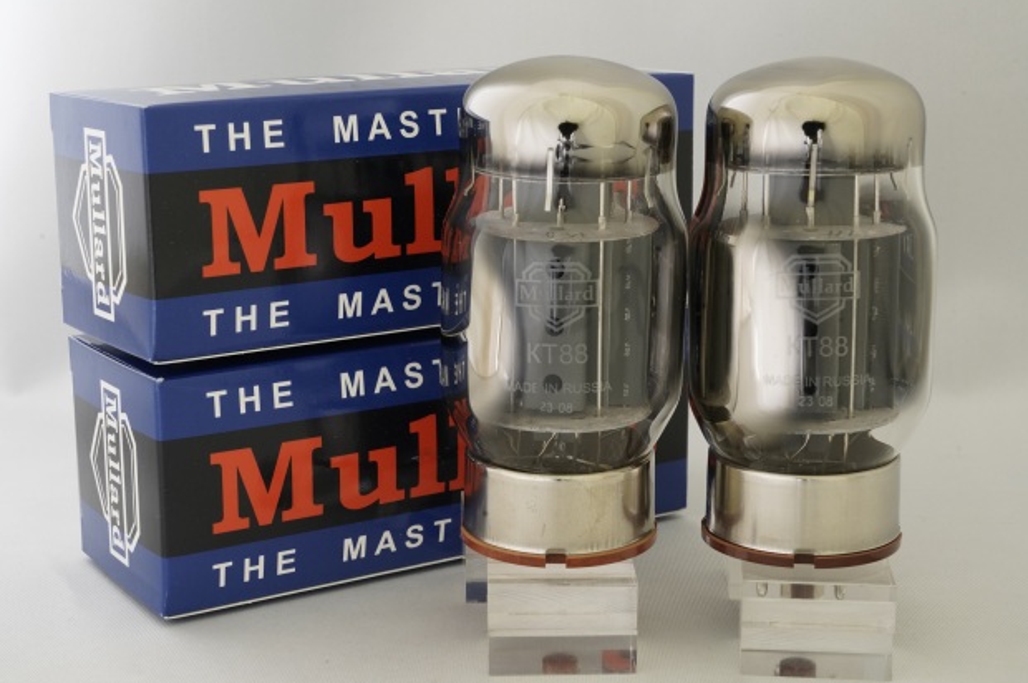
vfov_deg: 21.5
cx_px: 504
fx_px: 1797
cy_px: 345
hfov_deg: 31.9
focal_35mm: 63
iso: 800
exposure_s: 1/1.25
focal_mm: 61
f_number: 18
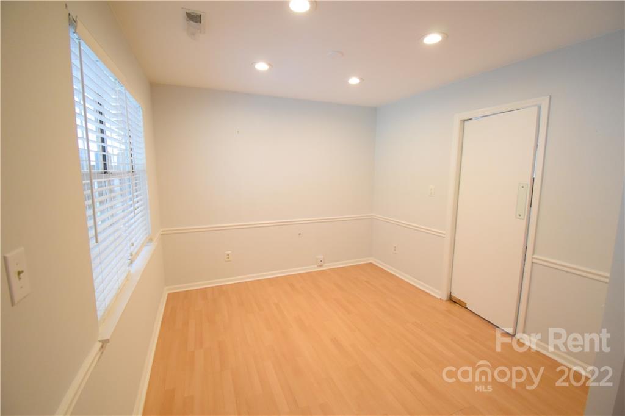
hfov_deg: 100.4
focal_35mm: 15
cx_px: 312
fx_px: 260
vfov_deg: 77.3
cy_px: 208
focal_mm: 10
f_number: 4.5
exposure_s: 1/125
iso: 2500
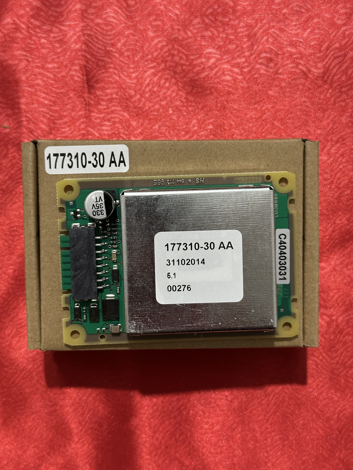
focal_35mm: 48
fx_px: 653
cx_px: 176
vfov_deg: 39.7
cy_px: 235
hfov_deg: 30.3
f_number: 1.78
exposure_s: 1/33
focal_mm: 6.86
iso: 320
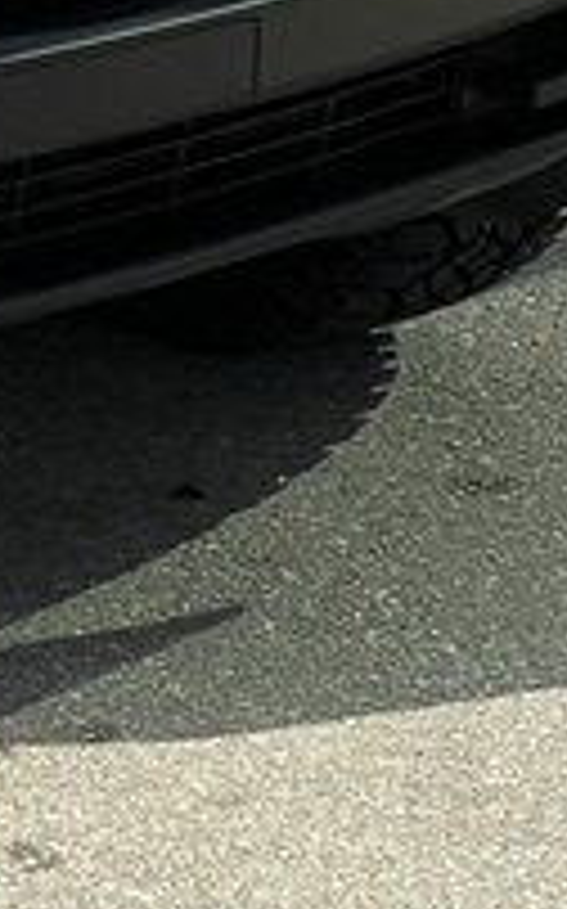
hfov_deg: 4.5
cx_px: -1148
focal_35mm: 280
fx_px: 6933
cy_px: -360
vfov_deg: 7.4
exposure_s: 1/922
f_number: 2
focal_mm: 6
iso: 25
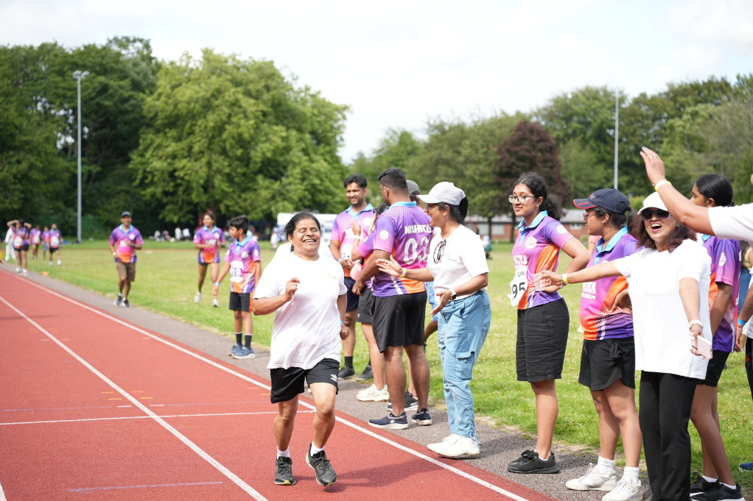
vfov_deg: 19.5
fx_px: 1464
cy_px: 250
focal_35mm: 70
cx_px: 376
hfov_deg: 28.8
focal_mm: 70
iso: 250
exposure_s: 1/1250
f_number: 2.8
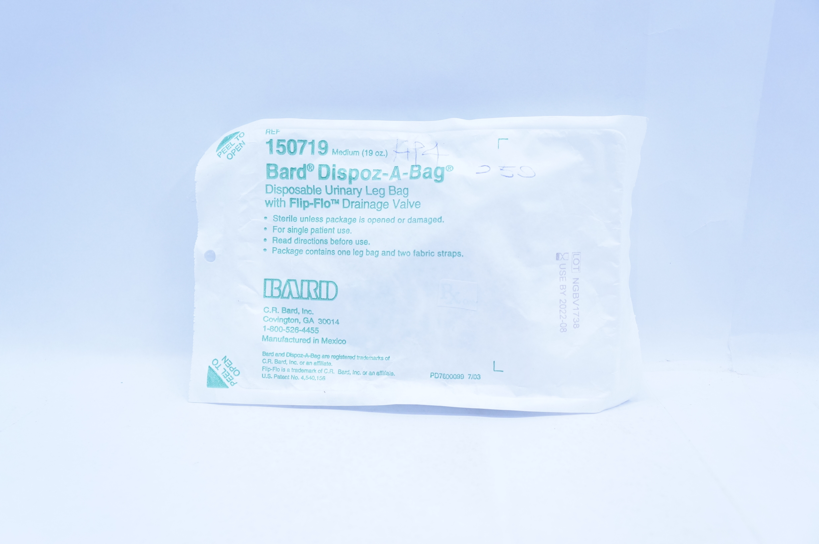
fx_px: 852
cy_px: 272
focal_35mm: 38
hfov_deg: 51.3
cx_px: 410
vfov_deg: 35.4
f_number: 4.5
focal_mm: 25
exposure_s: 1/200
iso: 800
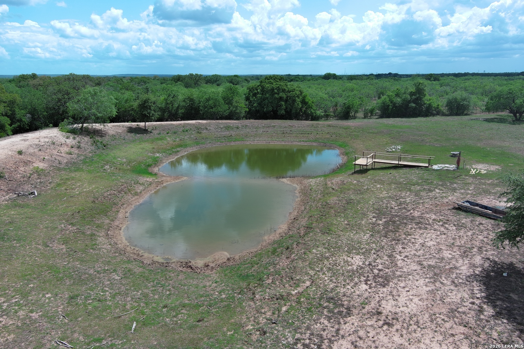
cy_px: 174
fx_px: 422
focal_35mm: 29
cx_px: 262
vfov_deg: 45.0
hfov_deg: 63.7
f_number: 2.8
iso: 101
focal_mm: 10.57
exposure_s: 1/1835
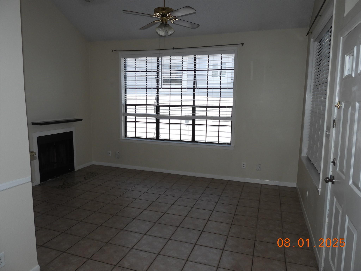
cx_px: 180
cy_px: 136
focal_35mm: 24
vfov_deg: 56.8
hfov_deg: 71.6
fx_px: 250
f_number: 2.8
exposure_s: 1/200
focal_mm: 4.3
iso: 100
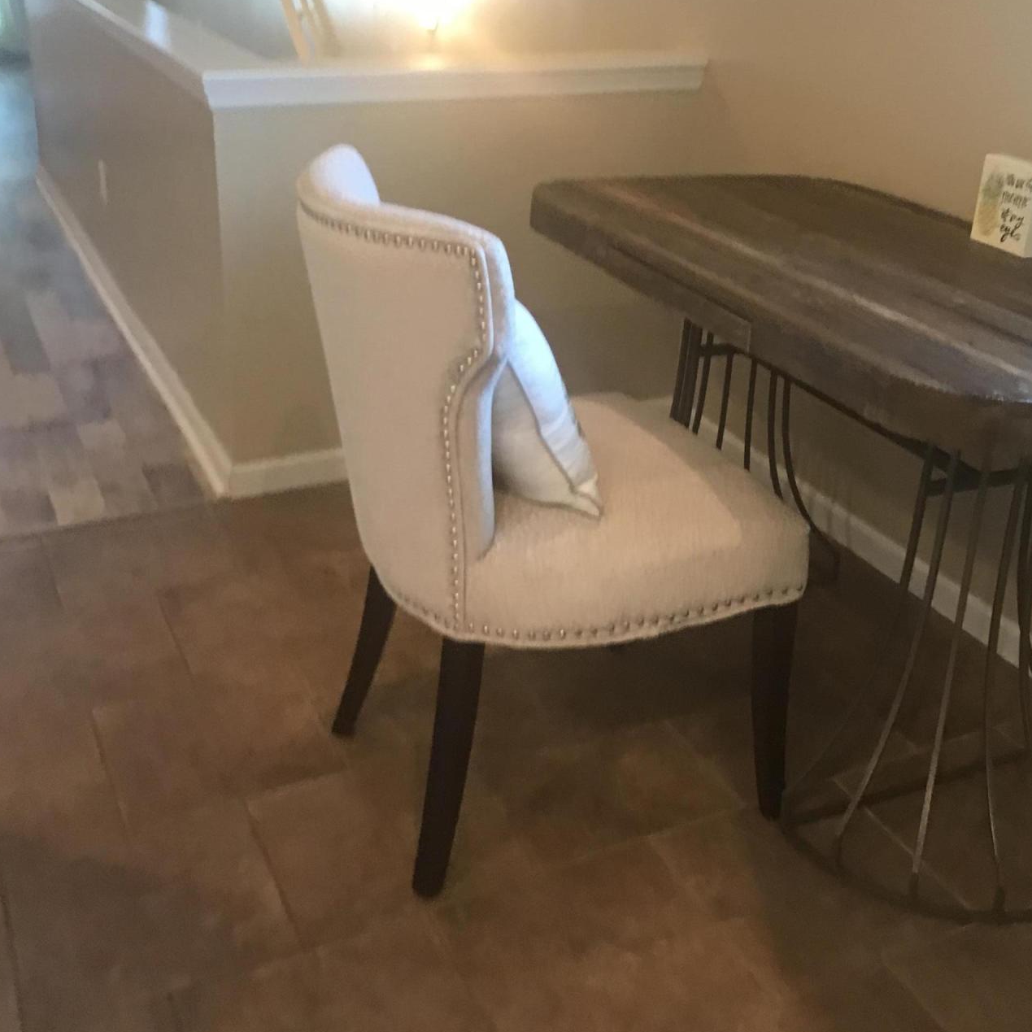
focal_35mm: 39
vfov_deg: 42.7
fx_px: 1315
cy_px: 426
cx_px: 573
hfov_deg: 42.8
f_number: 1.8
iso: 100
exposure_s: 1/15
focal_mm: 3.99
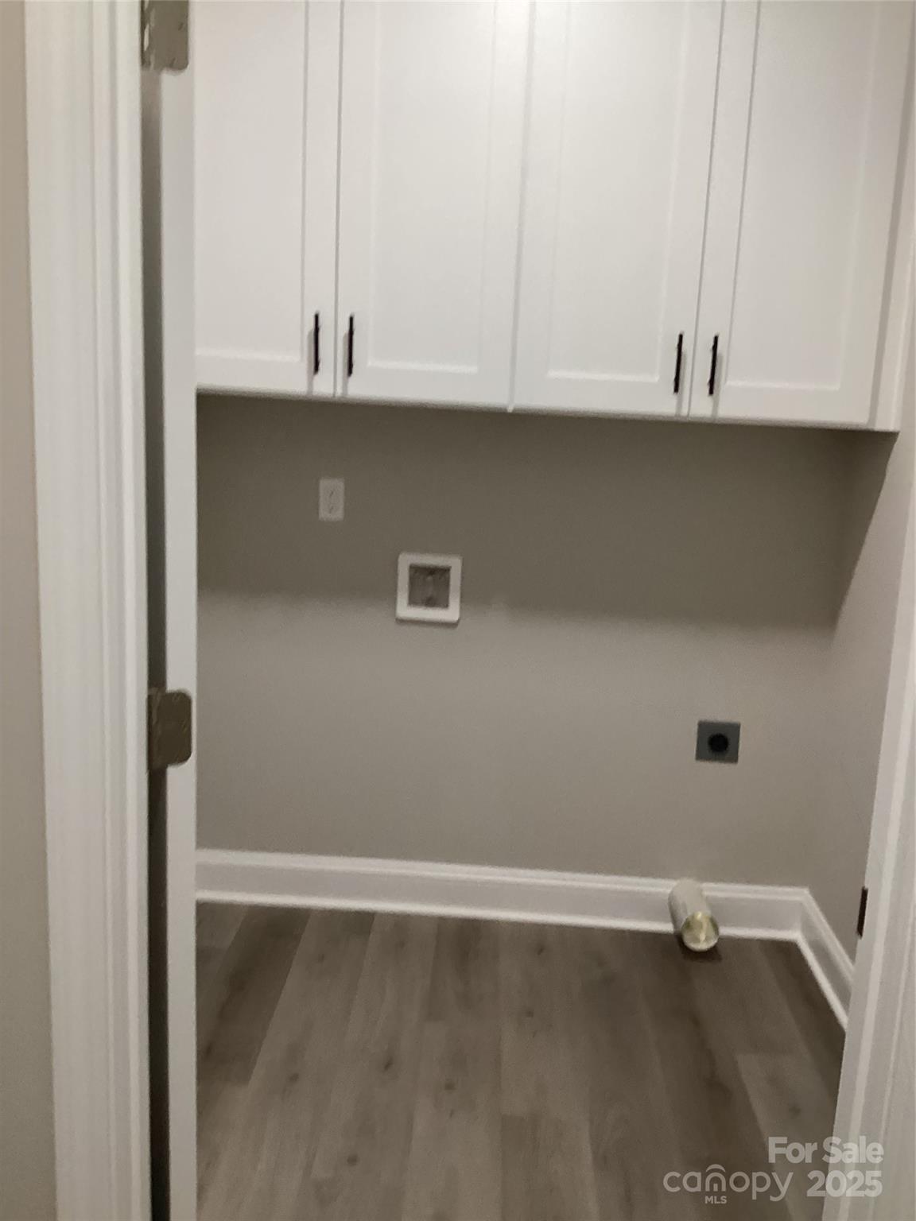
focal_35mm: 31
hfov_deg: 45.4
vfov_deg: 58.4
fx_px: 1094
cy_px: 610
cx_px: 458
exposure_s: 1/60
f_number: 2.4
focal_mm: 3.3
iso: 160
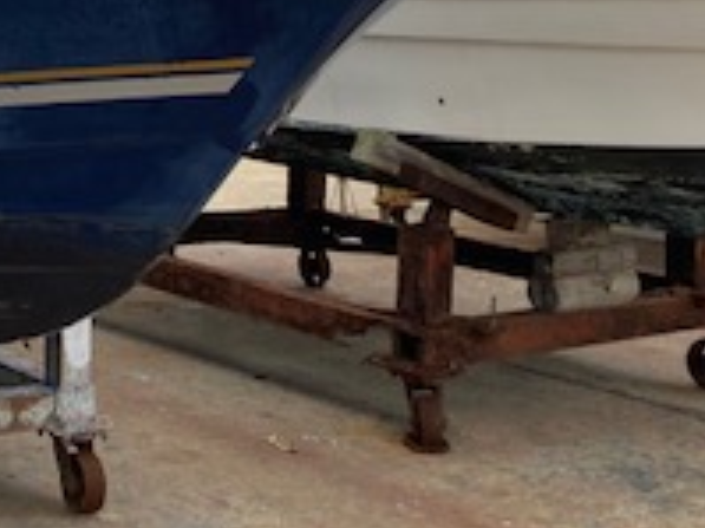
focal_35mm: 90
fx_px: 1832
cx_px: -85
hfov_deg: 20.7
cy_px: -4
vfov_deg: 16.1
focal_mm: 3.99
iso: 20
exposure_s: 1/256
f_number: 1.8
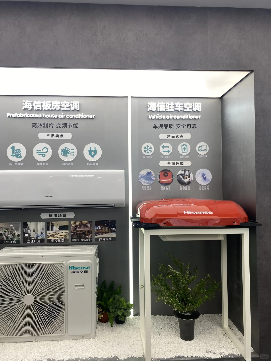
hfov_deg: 53.1
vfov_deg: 67.3
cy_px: 180
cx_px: 136
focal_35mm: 26
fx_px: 271
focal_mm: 4.25
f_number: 1.8
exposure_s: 1/91
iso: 32
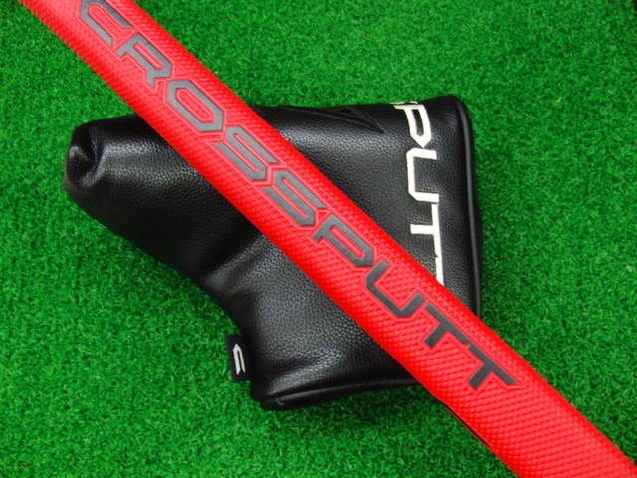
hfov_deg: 50.1
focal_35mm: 37
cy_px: 239
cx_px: 318
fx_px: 681
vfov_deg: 38.7
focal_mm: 6.42
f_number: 3.6
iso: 400
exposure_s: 1/40
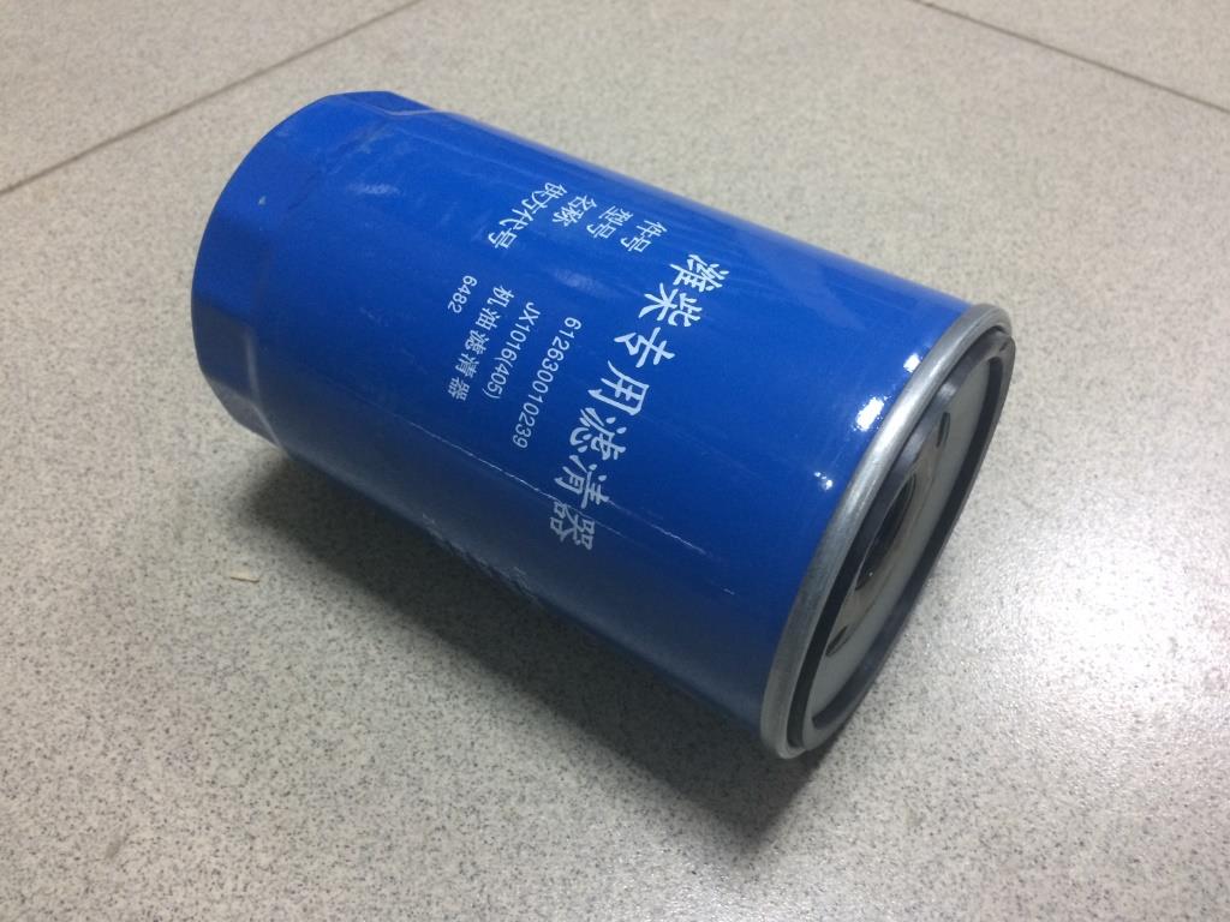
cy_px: 461
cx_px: 615
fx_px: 1030
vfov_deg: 48.2
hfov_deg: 61.7
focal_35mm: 29
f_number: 2.2
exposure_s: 1/33
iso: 160
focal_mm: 4.15
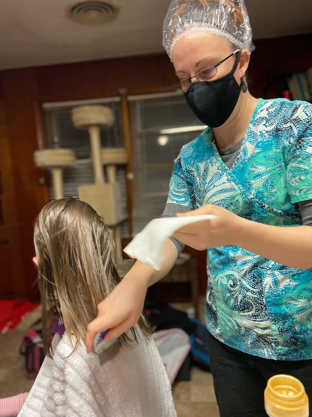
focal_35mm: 26
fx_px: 312
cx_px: 156
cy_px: 208
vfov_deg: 67.3
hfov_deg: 53.1
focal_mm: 4.25
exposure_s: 1/60
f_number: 1.8
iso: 160
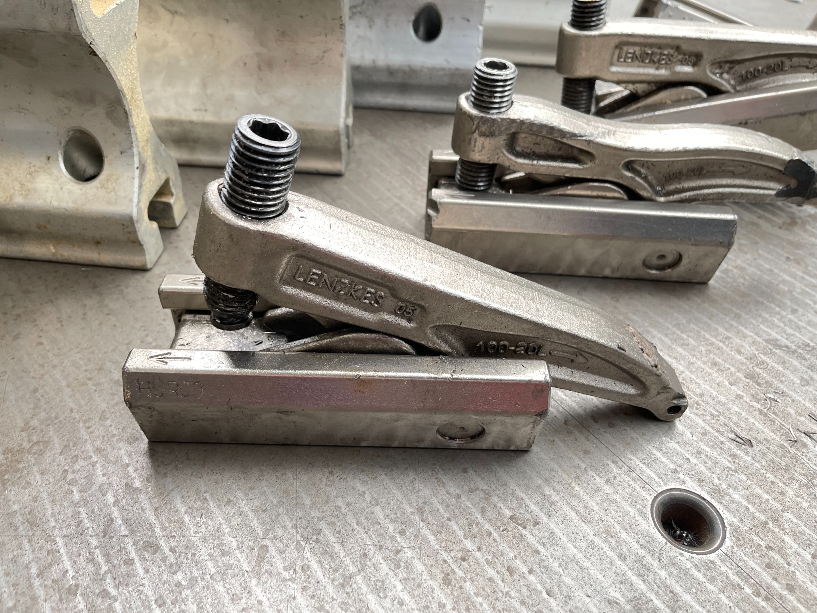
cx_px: 408
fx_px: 614
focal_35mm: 26
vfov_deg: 53.1
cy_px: 306
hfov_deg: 67.3
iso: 125
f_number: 1.6
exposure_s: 1/110
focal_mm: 5.1
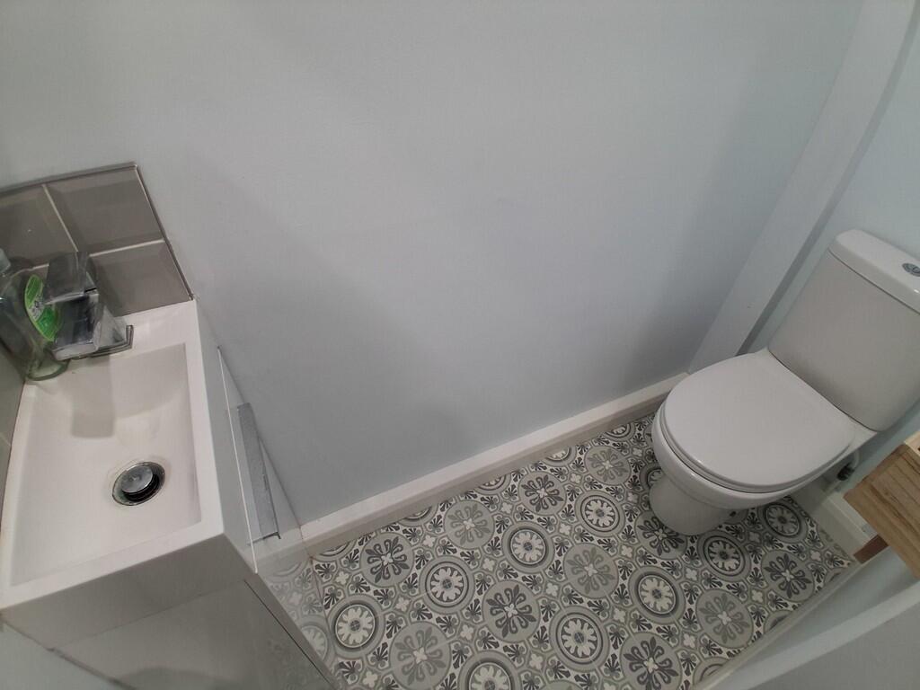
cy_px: 345
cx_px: 460
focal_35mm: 17
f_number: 2.2
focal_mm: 1.4
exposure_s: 1/50
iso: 125
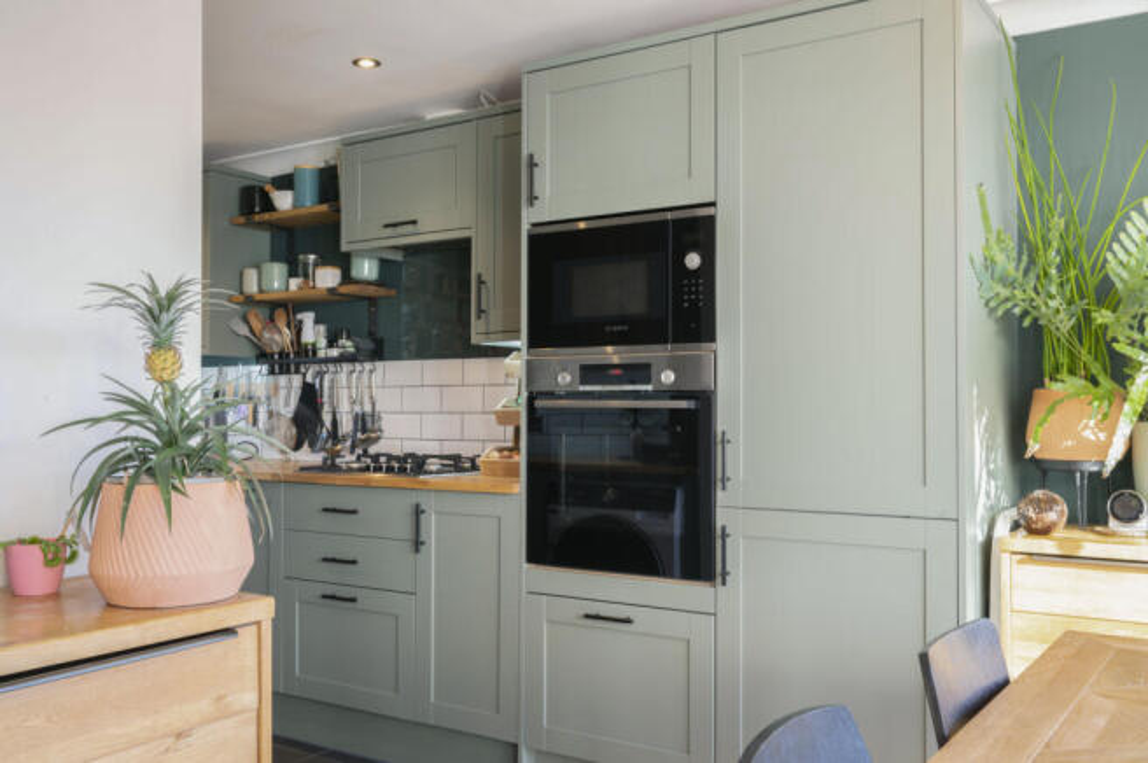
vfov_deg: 43.5
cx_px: 574
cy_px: 382
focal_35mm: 30
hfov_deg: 62.0
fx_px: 956
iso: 200
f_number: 16
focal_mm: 30
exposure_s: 1/1.67
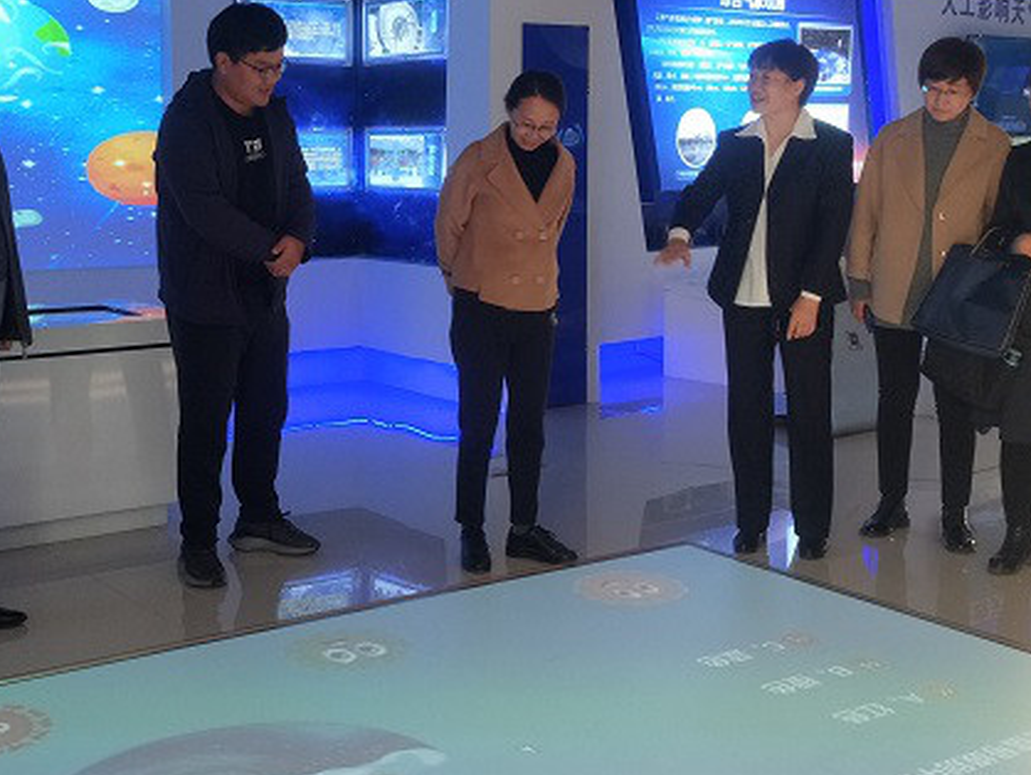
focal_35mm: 44
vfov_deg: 32.8
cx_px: 444
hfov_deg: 42.8
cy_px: 313
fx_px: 1311
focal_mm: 3.99
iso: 143
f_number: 1.7
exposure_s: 1/50
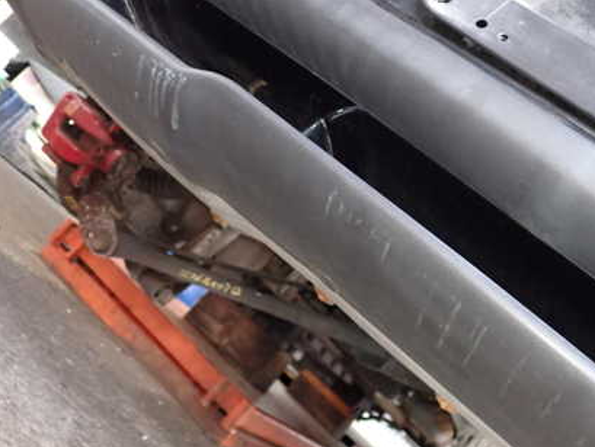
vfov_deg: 32.8
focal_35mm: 44
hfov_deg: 42.7
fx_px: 757
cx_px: 362
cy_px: 186
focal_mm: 5.4
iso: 500
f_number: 2.3
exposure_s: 1/30
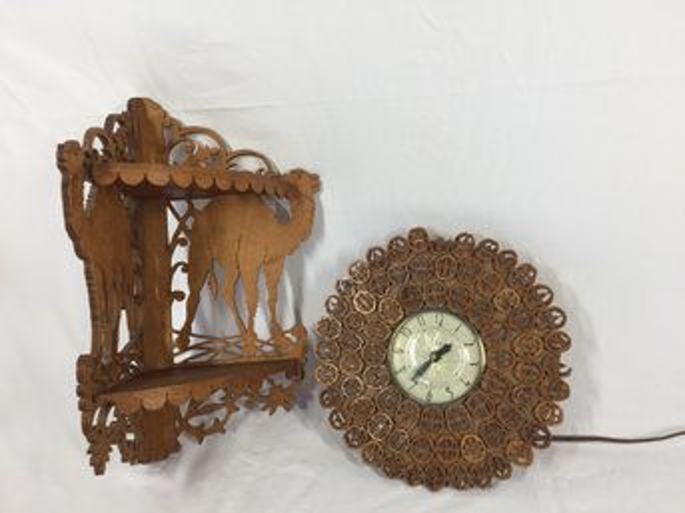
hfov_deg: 61.7
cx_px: 342
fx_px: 574
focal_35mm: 29
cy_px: 256
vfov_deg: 48.2
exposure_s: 1/120
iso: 50
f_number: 2.2
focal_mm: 4.15
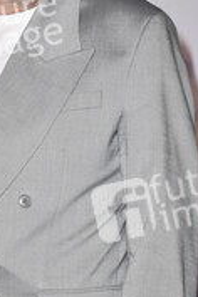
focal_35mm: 203
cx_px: 25
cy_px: 119
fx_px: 1675
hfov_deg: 6.8
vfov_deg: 10.1
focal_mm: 90
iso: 3200
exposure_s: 1/200
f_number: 5.6
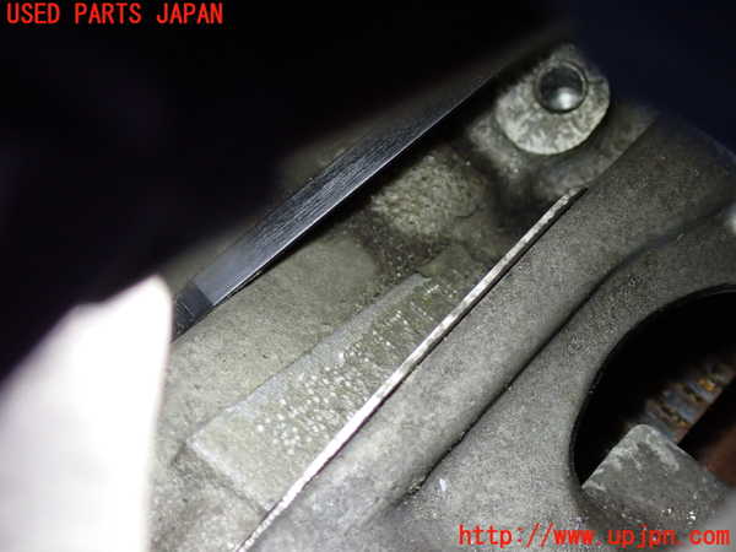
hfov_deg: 19.6
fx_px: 2126
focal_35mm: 100
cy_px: 276
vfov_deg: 14.8
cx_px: 368
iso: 640
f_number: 4.9
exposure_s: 1/100
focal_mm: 18
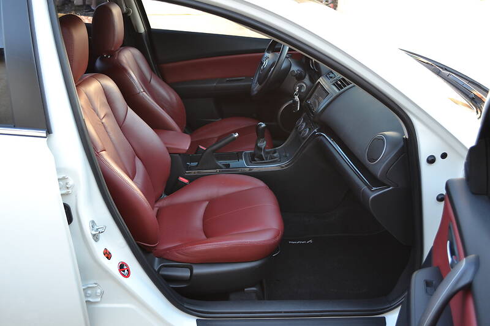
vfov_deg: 40.0
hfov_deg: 57.2
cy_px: 163
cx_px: 245
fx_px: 449
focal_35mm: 33
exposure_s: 1/80
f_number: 4.5
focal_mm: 22
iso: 400
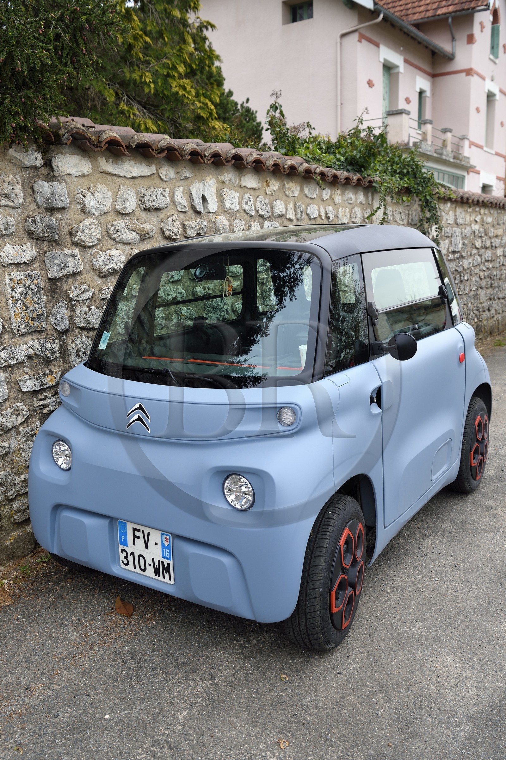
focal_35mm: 30
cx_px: 253
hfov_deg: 43.6
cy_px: 380
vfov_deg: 61.9
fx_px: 633
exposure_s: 1/320
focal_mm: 30
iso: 200
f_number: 7.1
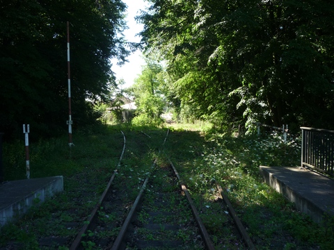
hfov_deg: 56.8
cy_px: 125
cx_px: 167
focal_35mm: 32
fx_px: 309
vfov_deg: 44.2
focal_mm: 5.2
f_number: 4
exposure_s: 1/125
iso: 100
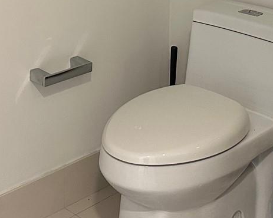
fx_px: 654
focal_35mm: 81
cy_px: -78
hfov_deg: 23.5
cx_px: 92
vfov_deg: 17.6
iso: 320
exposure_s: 1/60
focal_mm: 6.86
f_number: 1.78
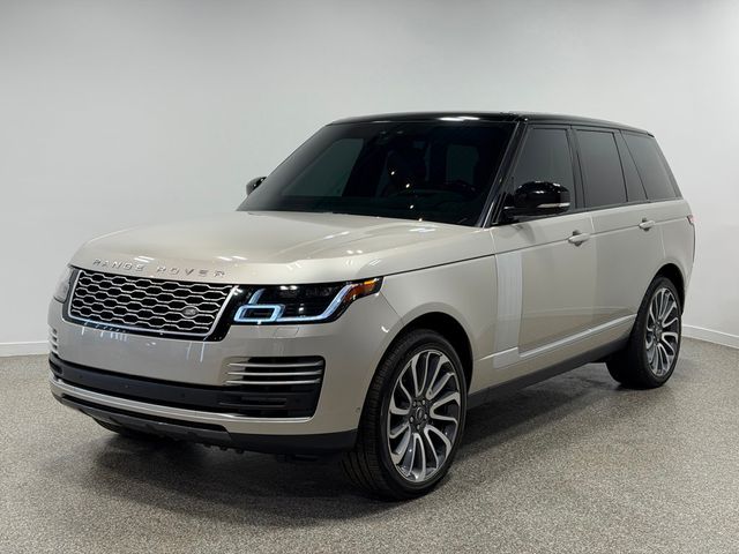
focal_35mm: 48
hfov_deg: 39.7
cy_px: 277
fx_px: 1025
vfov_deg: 30.3
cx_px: 370
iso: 64
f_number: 1.78
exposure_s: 1/260
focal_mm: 6.76
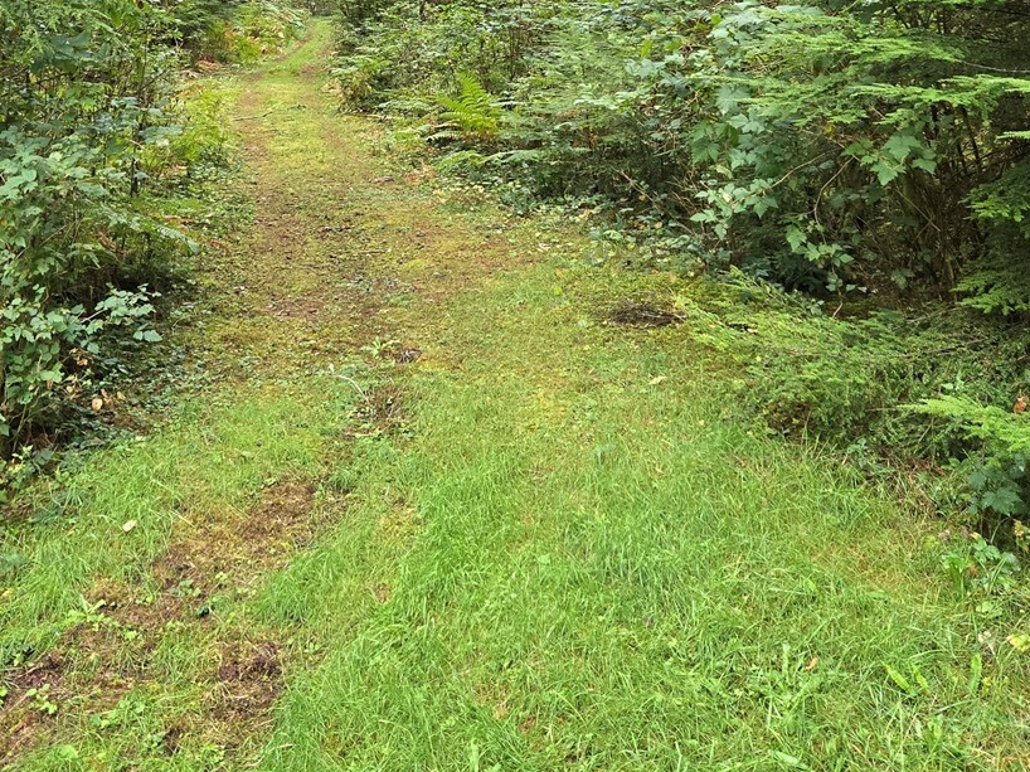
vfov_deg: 30.2
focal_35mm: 45
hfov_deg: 41.6
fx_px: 1339
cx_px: 350
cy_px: 24
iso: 160
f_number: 1.8
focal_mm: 5.4
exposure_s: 1/180
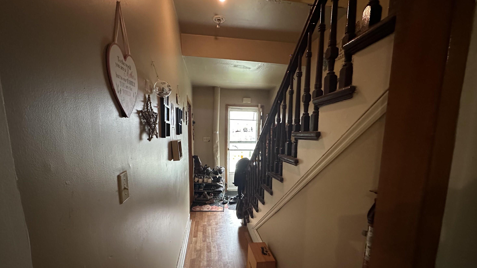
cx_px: 239
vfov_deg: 66.5
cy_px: 160
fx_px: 202
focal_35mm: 16
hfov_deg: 99.4
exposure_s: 1/40
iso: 1000
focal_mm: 2.22
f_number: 2.2
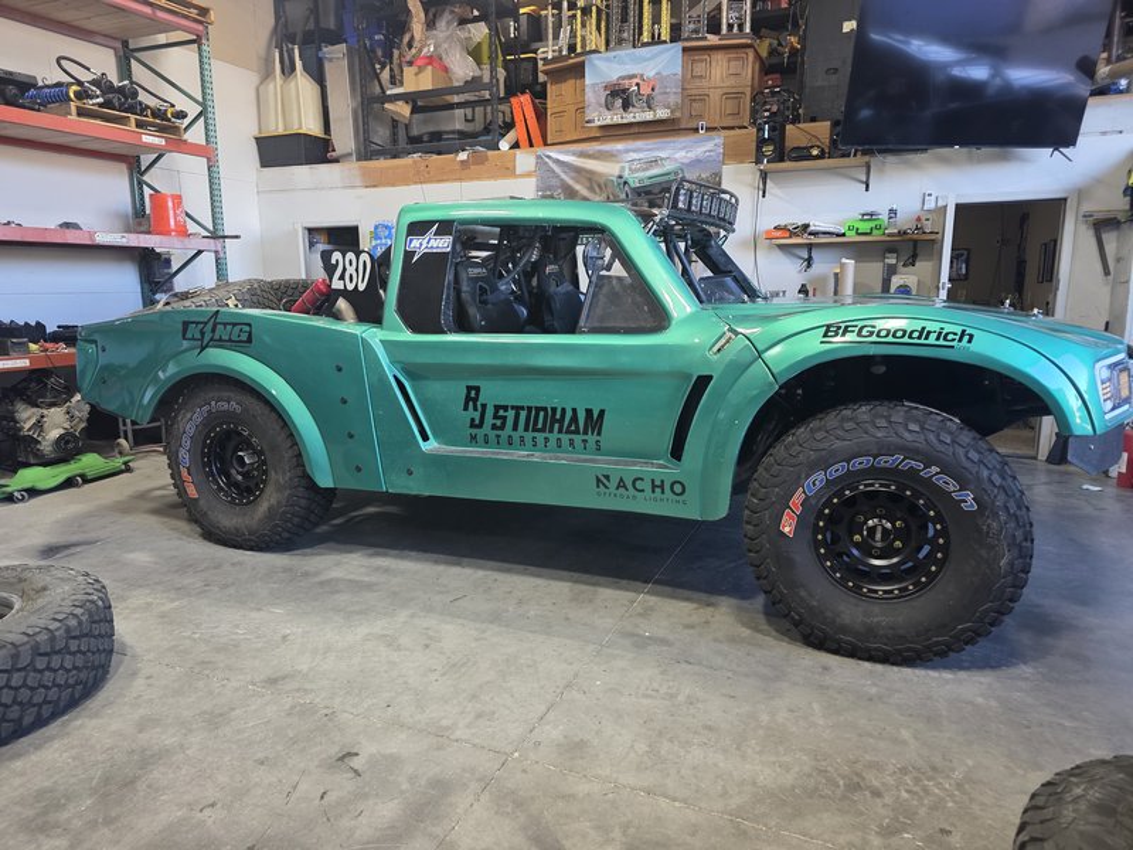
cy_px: 425
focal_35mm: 23
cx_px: 566
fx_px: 753
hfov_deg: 73.9
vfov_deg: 58.9
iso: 200
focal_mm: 6.3
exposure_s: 1/120
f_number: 1.7
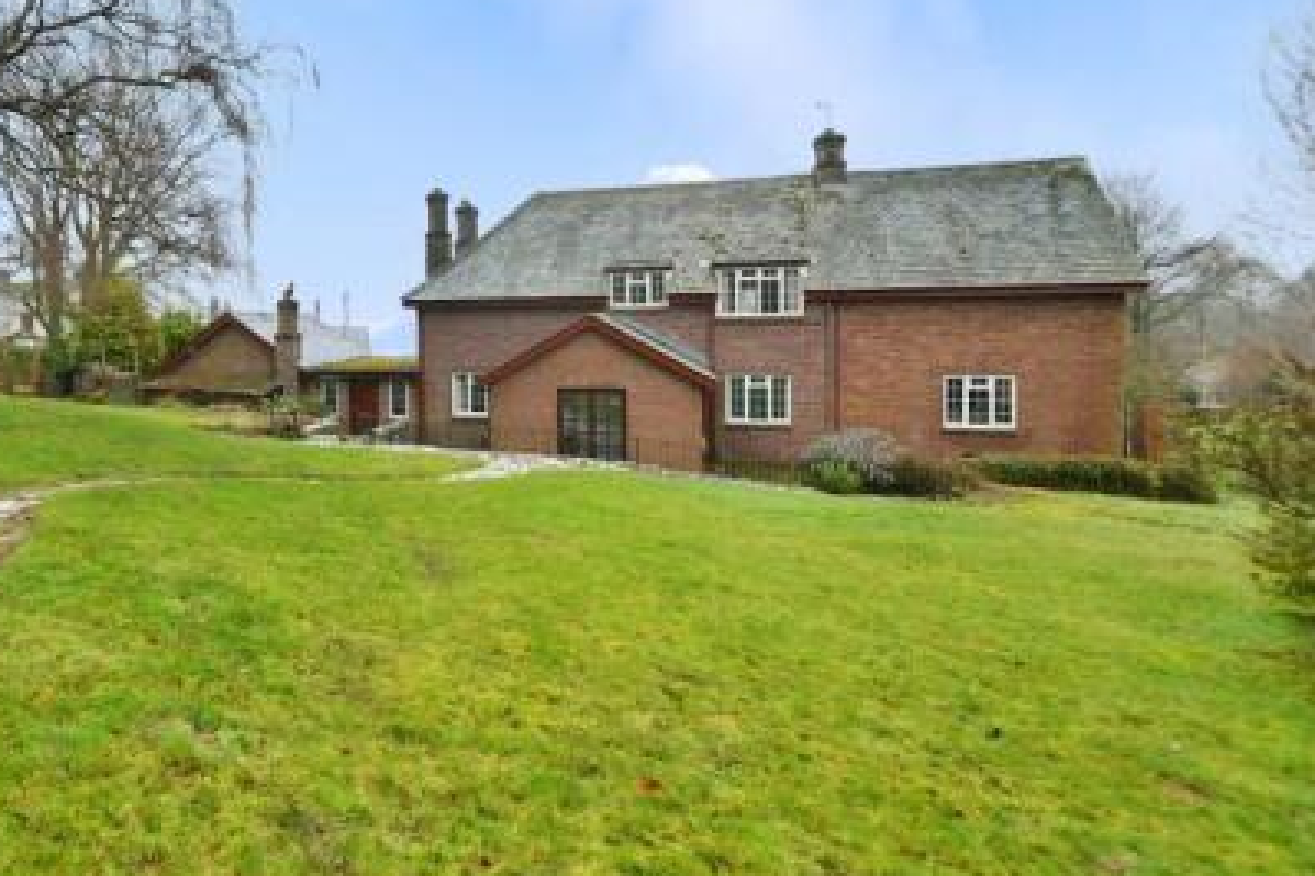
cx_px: 346
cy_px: 367
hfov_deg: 71.5
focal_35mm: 23
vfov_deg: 54.8
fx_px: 840
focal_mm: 14
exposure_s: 1/400
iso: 500
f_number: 6.3
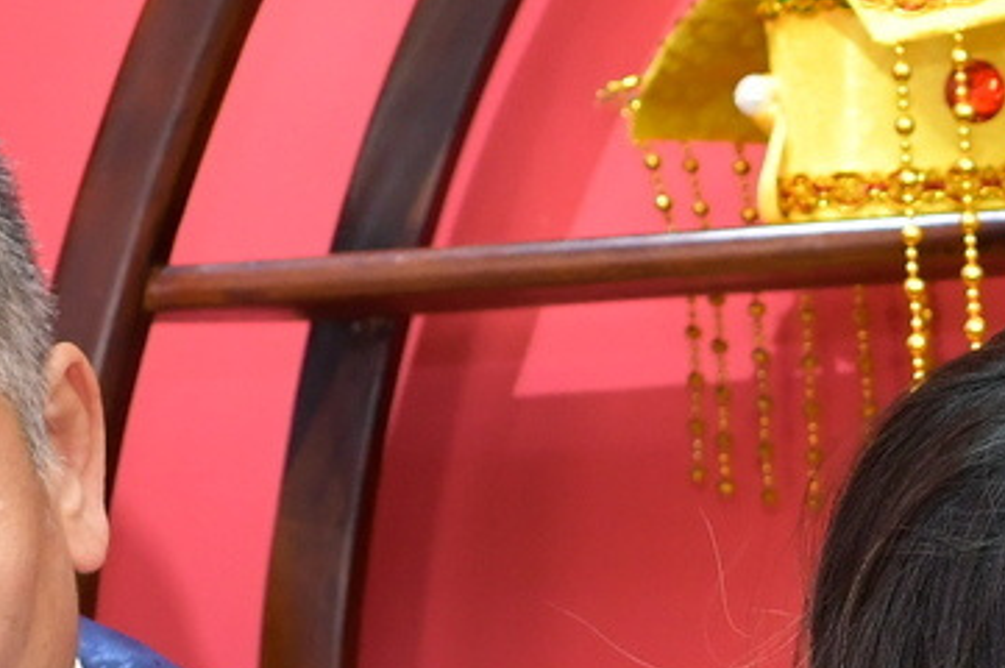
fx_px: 6499
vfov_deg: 5.8
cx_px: 1576
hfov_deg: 8.6
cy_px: 1308
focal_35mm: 233
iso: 800
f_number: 4.5
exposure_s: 1/200
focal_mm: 35
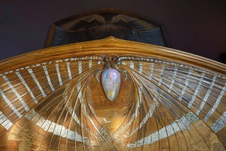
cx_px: 113
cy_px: 76
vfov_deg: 35.1
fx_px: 239
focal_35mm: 38
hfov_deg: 50.7
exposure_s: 1/80
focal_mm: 38
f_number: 7.1
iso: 400
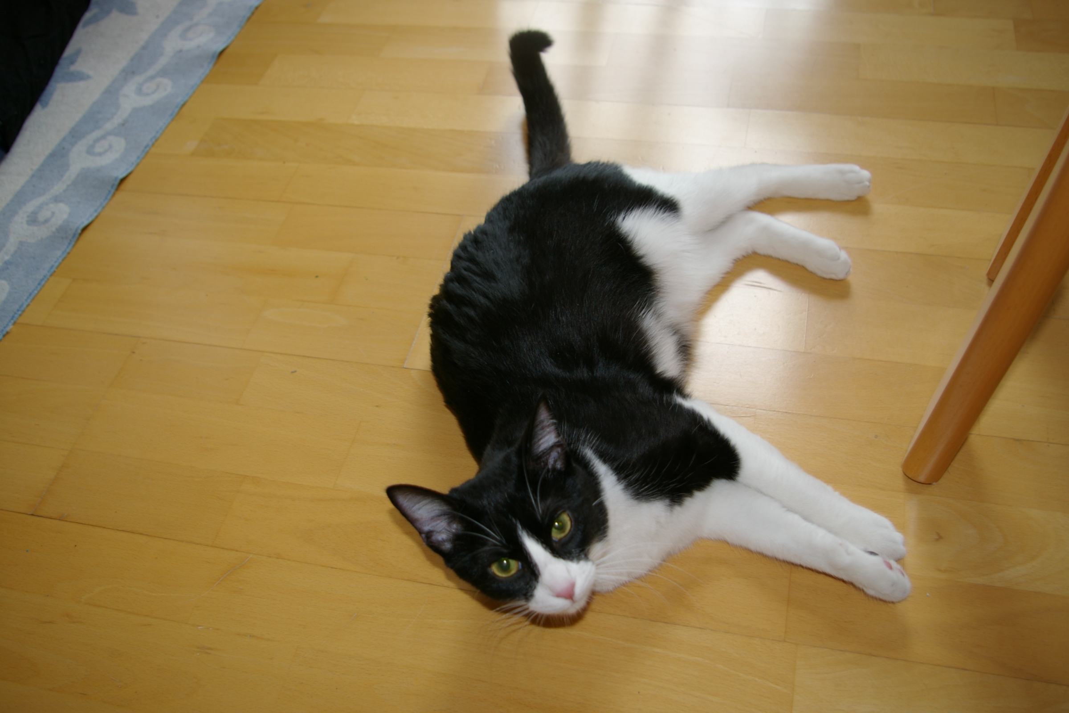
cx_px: 534
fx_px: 1024
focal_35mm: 34
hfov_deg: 55.1
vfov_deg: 38.4
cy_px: 356
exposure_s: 1/45
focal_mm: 23
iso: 200
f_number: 4
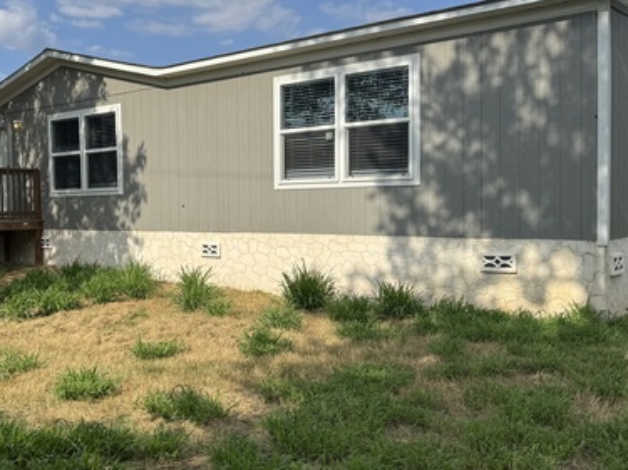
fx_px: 744
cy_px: 224
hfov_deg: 44.2
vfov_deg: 35.1
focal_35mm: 41
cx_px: 156
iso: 80
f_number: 1.78
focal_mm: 6.76
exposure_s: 1/4950
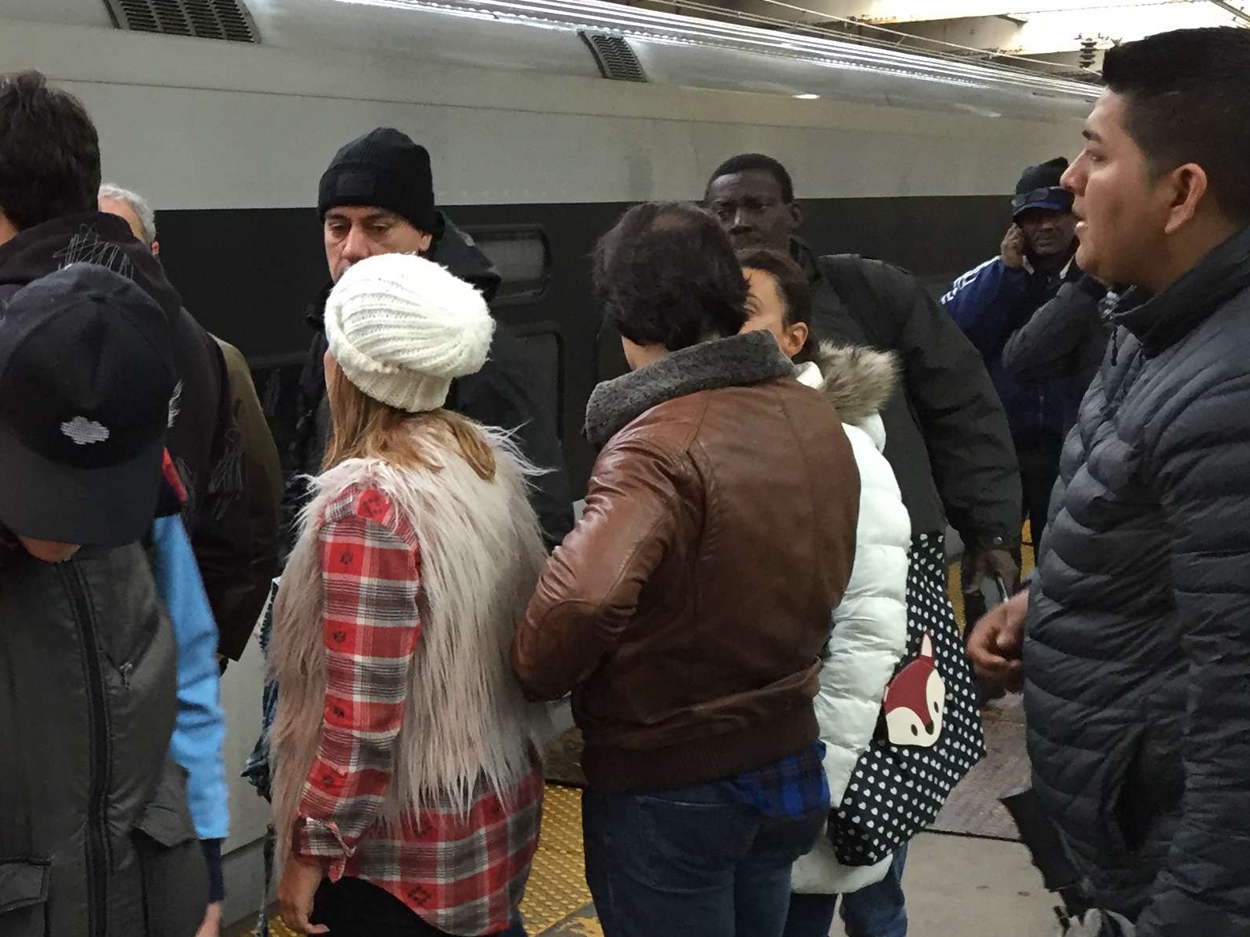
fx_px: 2166
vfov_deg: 24.3
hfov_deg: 30.1
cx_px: 10
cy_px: 634
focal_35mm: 60
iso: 125
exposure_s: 1/30
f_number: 2.2
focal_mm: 4.15
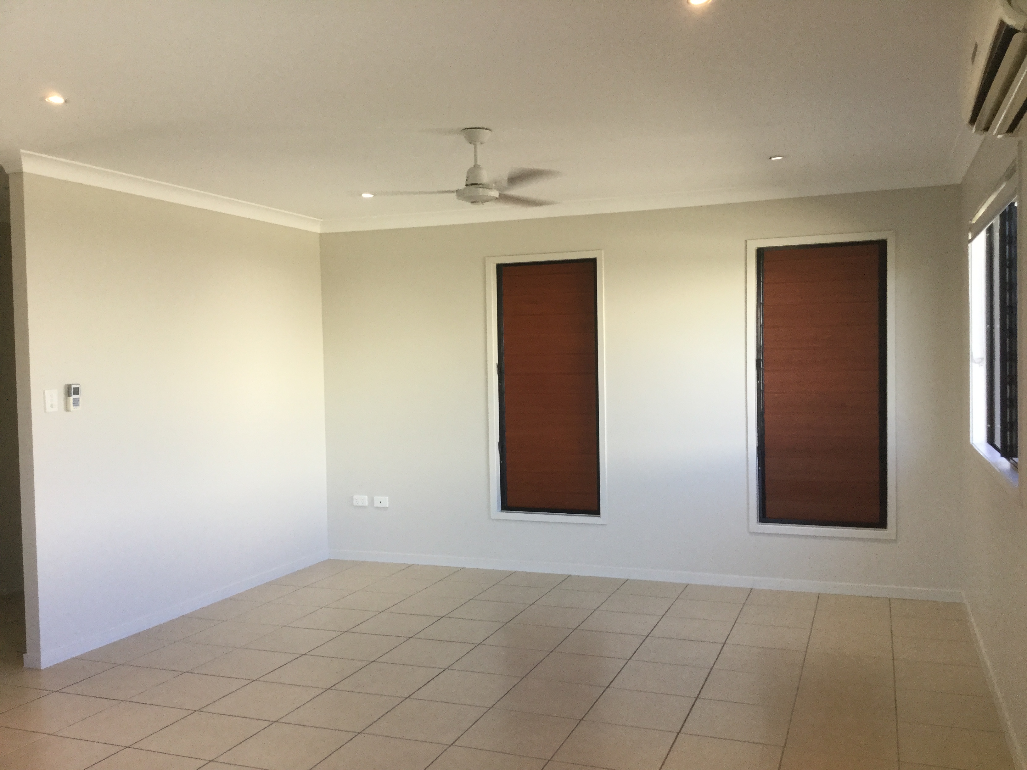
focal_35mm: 31
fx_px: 920
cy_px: 385
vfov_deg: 45.4
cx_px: 514
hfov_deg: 58.4
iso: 40
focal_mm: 3.3
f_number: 2.4
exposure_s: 1/33
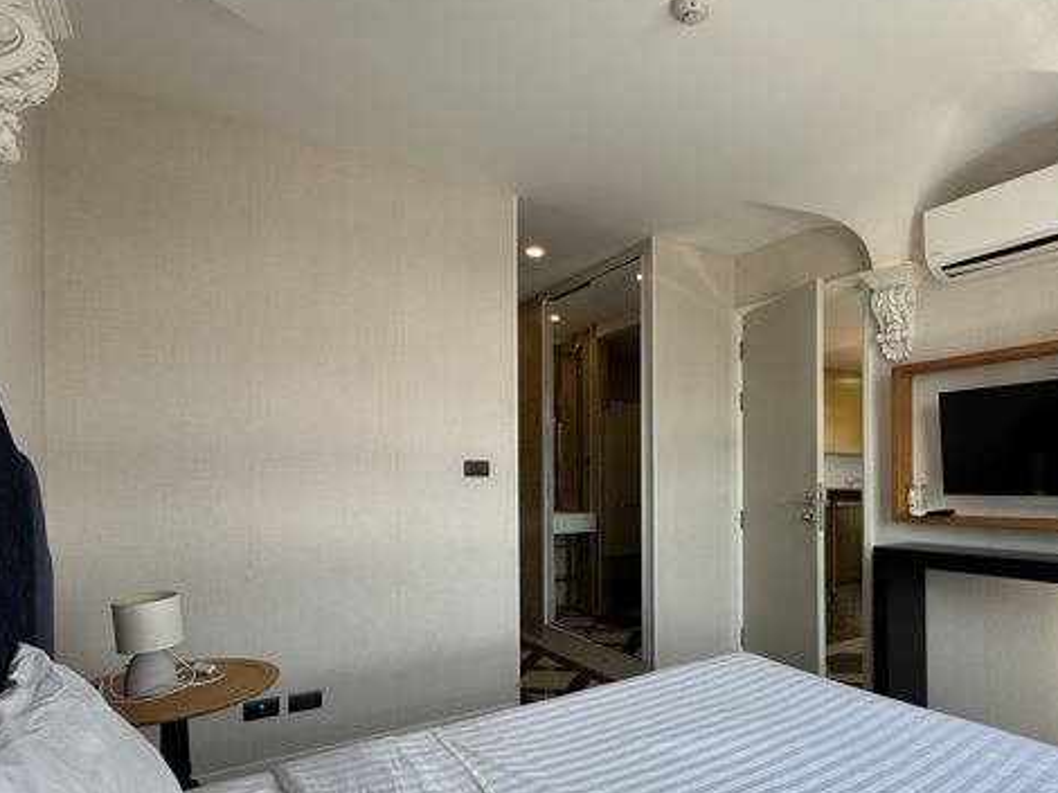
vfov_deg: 62.6
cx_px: 625
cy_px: 489
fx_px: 642
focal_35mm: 21
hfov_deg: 78.3
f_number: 2.2
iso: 50
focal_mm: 2.22
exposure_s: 1/99
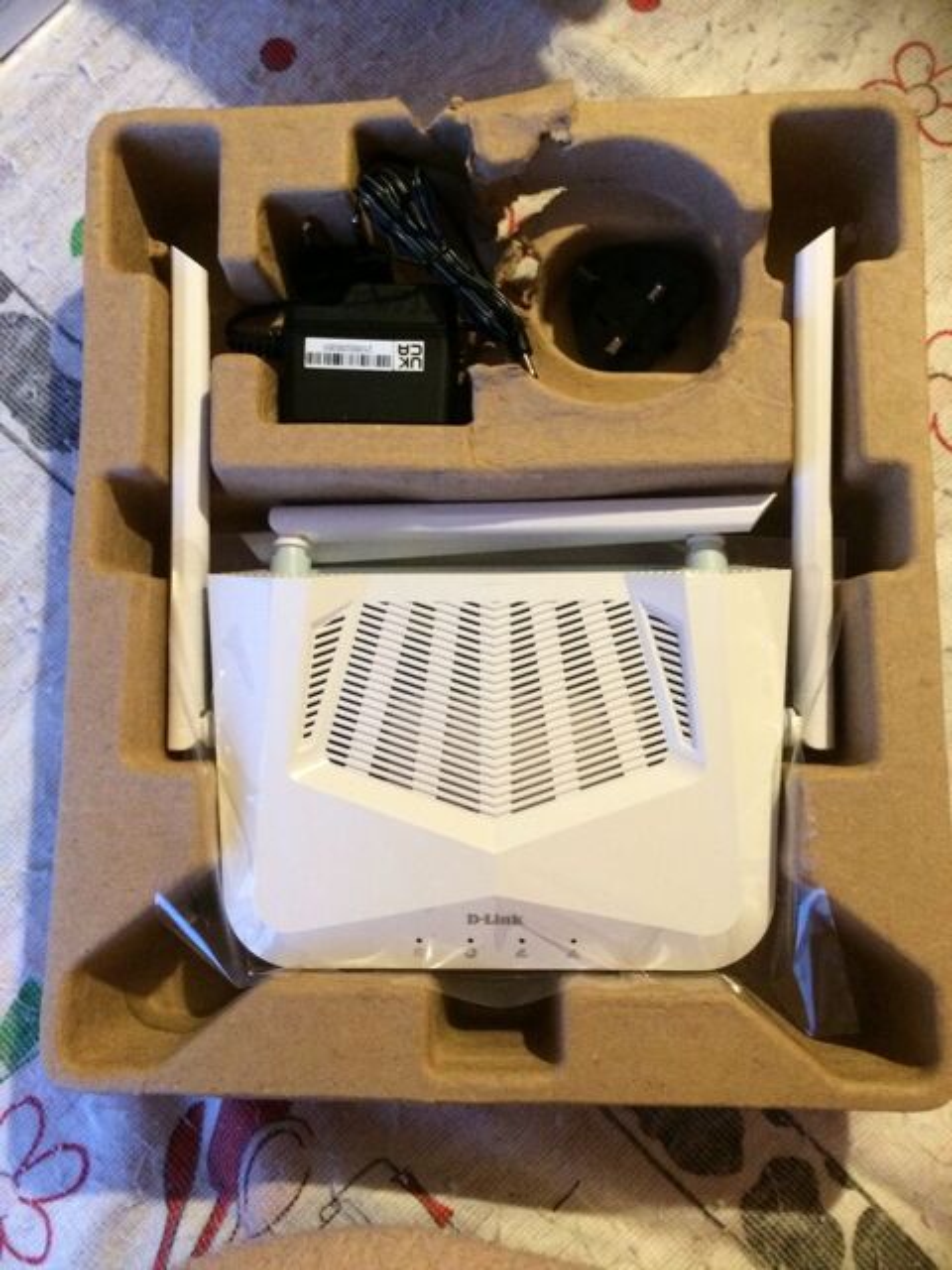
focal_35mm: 29
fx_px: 1063
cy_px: 635
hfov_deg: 48.2
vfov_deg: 61.7
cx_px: 476
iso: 320
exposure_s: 1/17
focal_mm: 4.15
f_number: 2.2
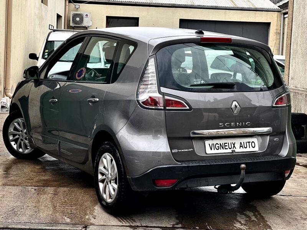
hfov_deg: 25.3
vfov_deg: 19.1
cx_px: 154
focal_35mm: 77
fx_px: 683
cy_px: 115
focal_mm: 9
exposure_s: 1/121
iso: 40
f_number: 2.8
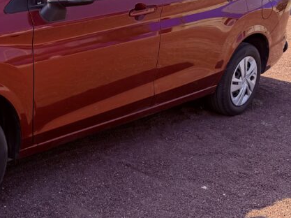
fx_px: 496
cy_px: 53
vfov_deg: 24.5
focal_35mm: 59
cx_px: 15
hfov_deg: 30.8
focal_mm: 6.76
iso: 80
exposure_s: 1/1250
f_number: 1.78
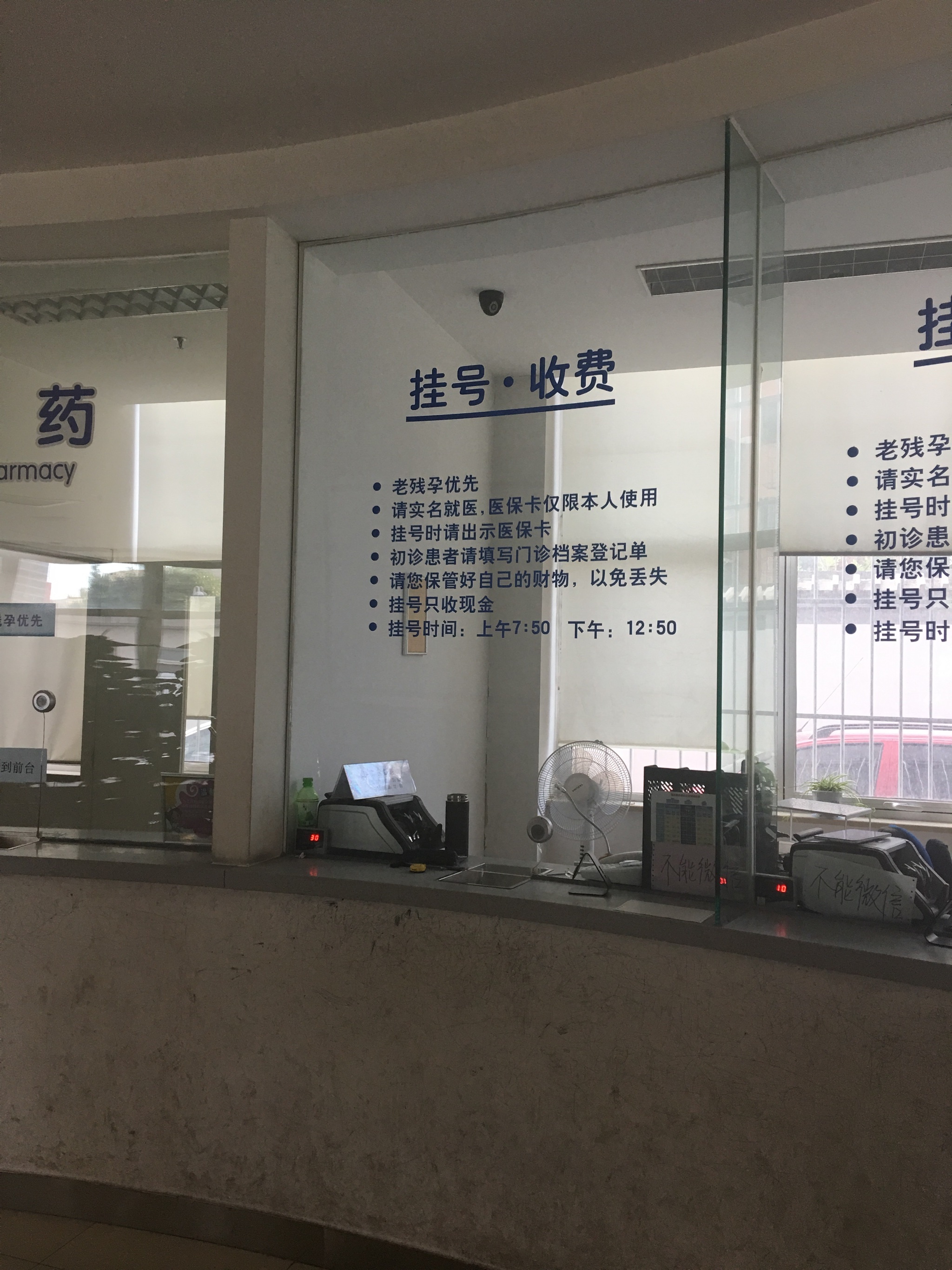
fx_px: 1063
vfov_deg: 61.7
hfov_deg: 48.2
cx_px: 476
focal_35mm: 29
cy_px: 635
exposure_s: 1/33
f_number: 2.2
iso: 40
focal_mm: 4.15
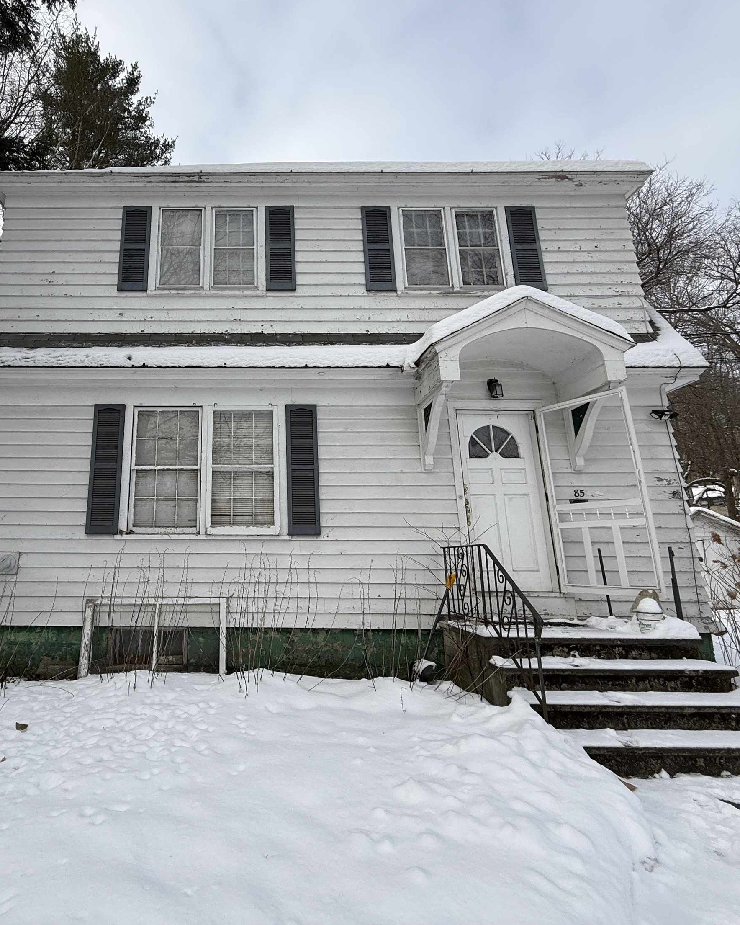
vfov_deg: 83.2
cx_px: 246
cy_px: 446
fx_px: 520
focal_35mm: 19
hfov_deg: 68.8
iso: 50
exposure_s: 1/1189
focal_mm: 2.22
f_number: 2.2
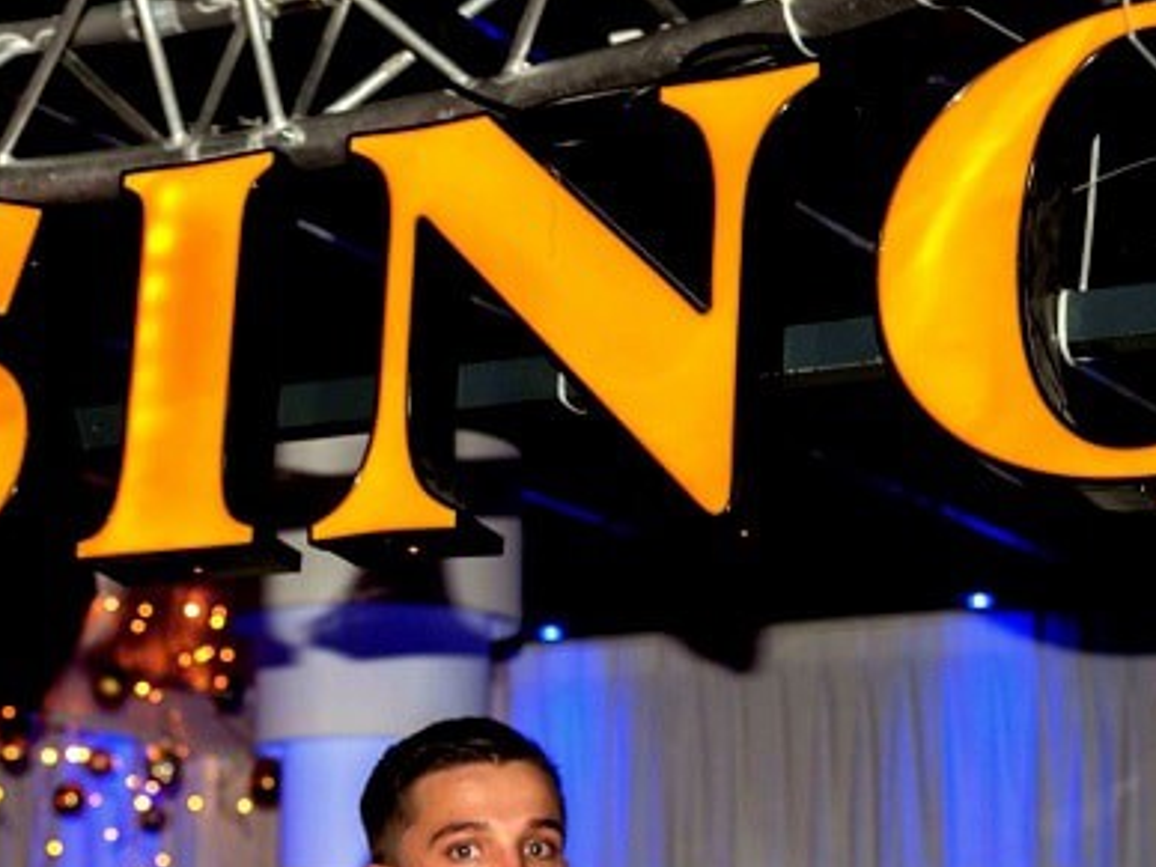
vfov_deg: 12.7
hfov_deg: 16.7
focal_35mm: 116
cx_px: 122
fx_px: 3874
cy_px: 693
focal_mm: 55
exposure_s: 1/60
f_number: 4
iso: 640
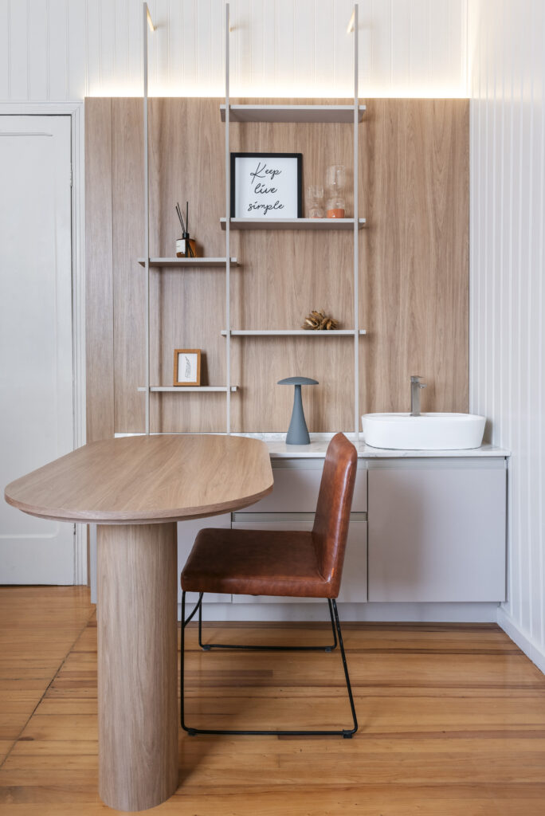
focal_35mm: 27
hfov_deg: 48.0
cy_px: 408
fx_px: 612
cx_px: 272
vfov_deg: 67.4
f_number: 10
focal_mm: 27
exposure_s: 1/25
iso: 200
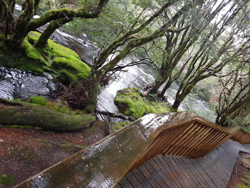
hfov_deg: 67.3
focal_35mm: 26
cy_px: 94
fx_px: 188
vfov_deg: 53.1
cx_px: 125
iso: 200
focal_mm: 4.2
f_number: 1.7
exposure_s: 1/15
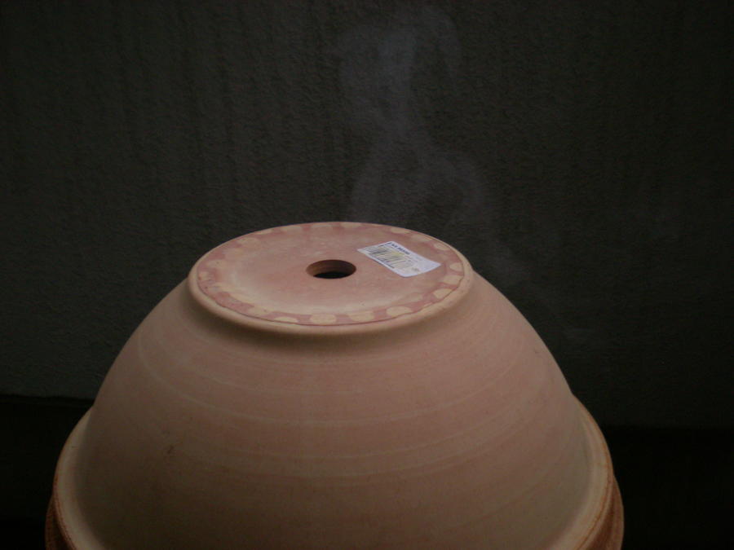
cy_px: 275
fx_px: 806
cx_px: 367
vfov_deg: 37.7
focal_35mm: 38
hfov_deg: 49.0
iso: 173
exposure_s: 1/135
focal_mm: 6.3
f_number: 3.1
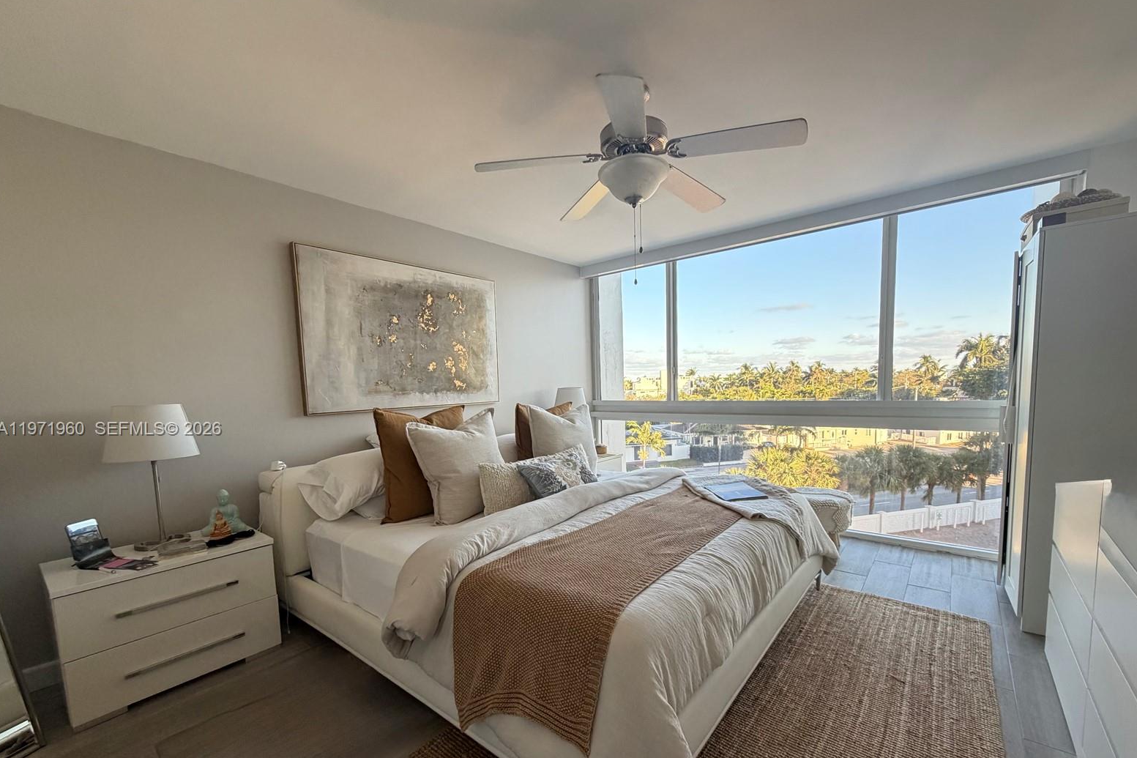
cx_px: 579
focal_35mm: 15
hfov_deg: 100.4
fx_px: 474
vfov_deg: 76.9
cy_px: 430
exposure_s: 1/121
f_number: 2.2
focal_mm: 2.22
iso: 250
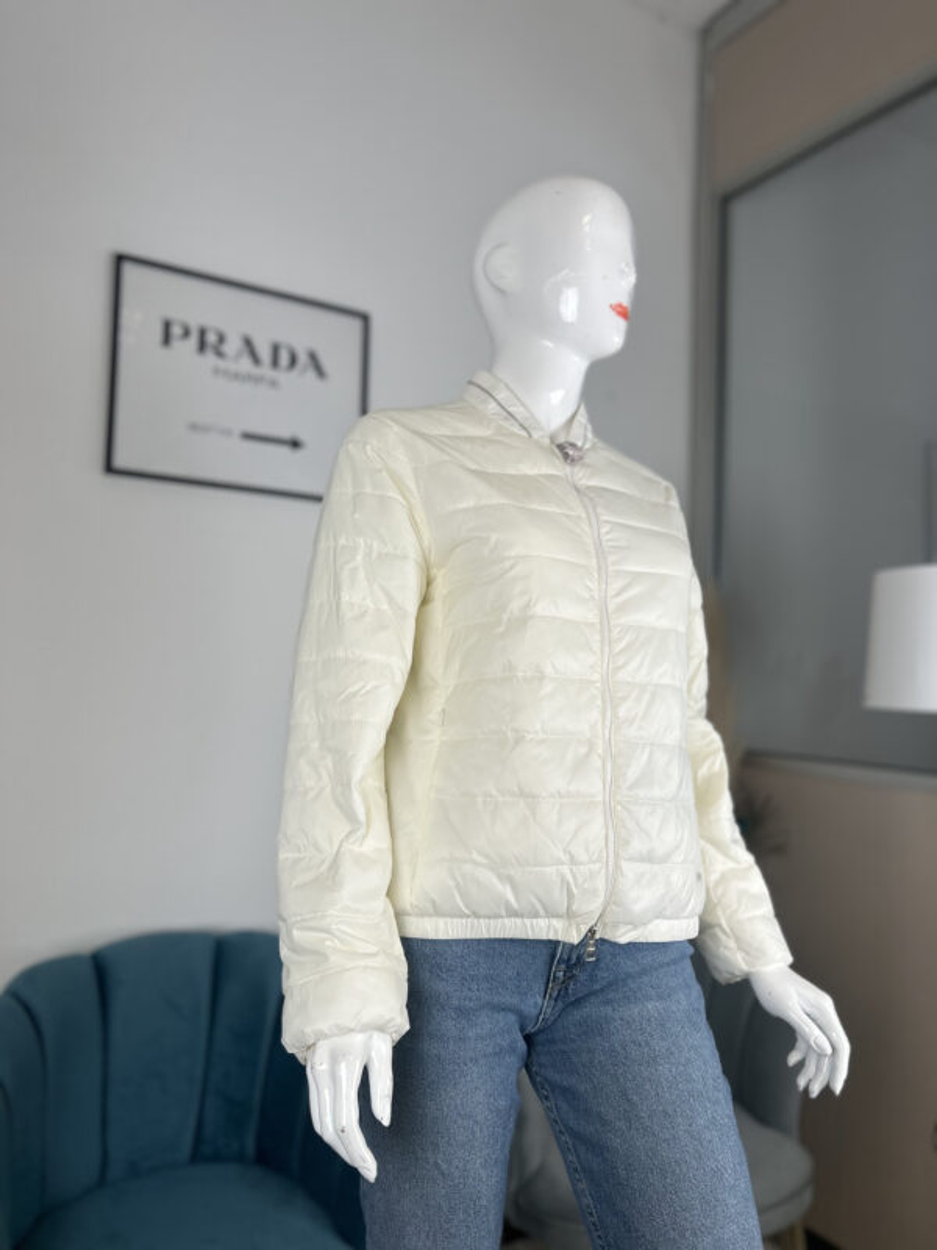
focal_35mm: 26
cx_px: 468
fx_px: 938
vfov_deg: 67.3
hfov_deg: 53.1
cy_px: 625
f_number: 1.5
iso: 40
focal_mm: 5.7
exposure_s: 1/157
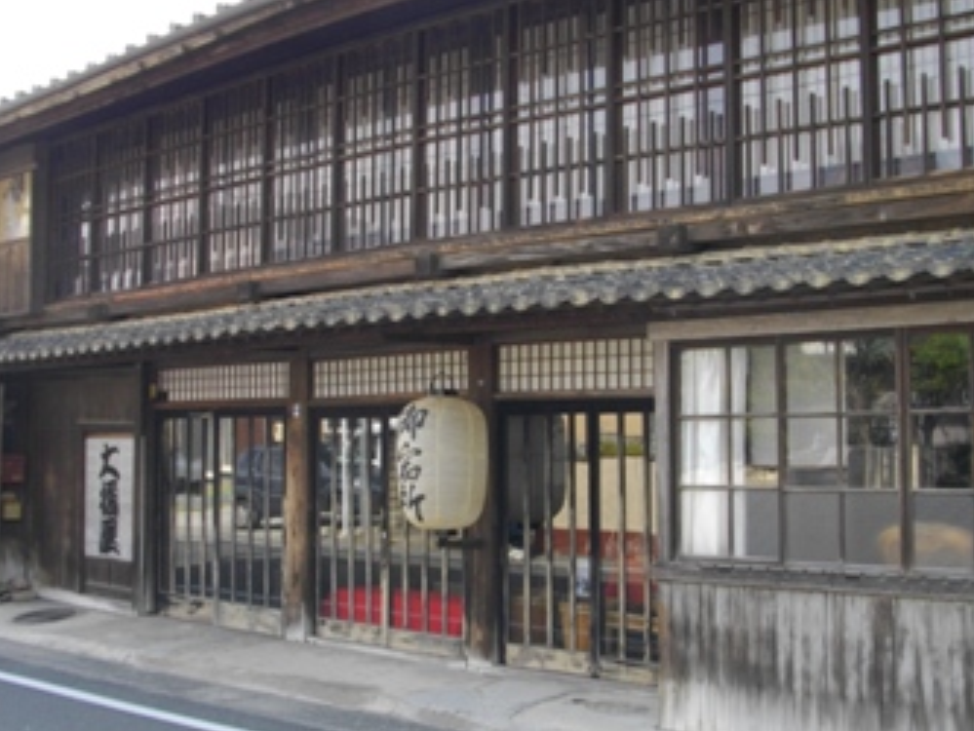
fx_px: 1210
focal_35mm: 43
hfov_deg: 43.8
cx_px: 529
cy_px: 345
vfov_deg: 33.6
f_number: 2.9
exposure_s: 1/200
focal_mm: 5.7
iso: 100
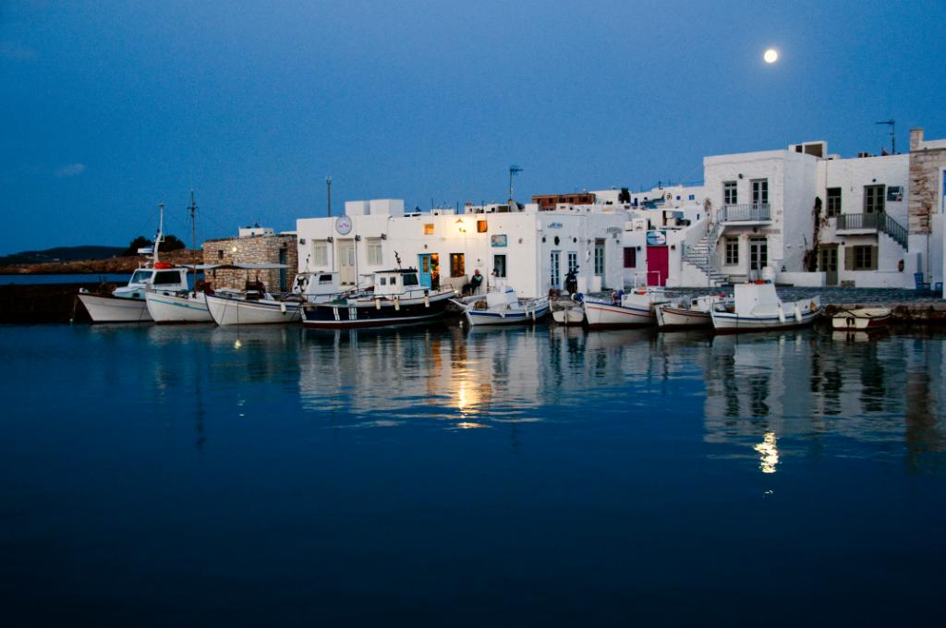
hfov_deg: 49.6
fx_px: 1024
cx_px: 473
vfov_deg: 34.1
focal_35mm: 39
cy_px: 314
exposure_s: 1/20
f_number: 4
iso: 800
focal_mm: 26
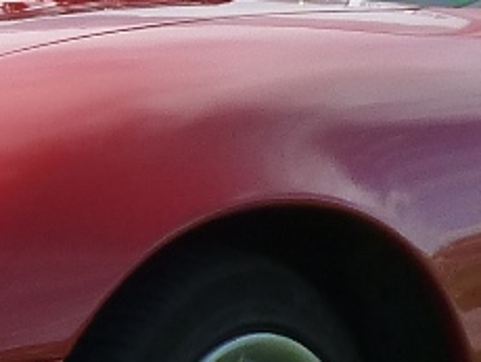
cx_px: -278
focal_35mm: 257
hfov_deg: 7.5
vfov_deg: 5.8
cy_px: 207
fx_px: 3575
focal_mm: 6.1
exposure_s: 1/500
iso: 125
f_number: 4
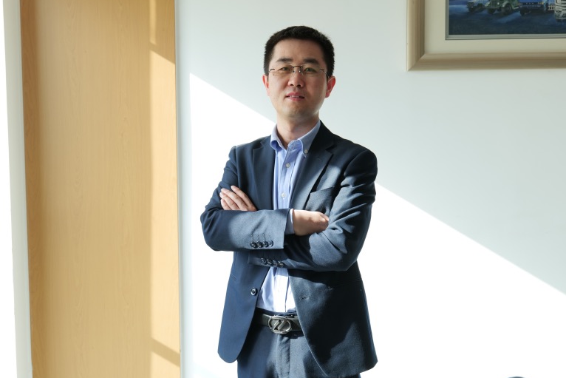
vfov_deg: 28.7
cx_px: 284
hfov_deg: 41.9
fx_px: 739
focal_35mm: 47
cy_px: 193
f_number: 5
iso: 500
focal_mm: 45
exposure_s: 1/50
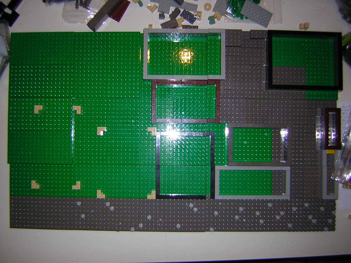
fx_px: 365
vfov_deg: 39.7
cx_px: 176
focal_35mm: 36
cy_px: 132
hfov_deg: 51.4
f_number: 2.6
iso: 50
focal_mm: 4.7
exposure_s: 1/60.1
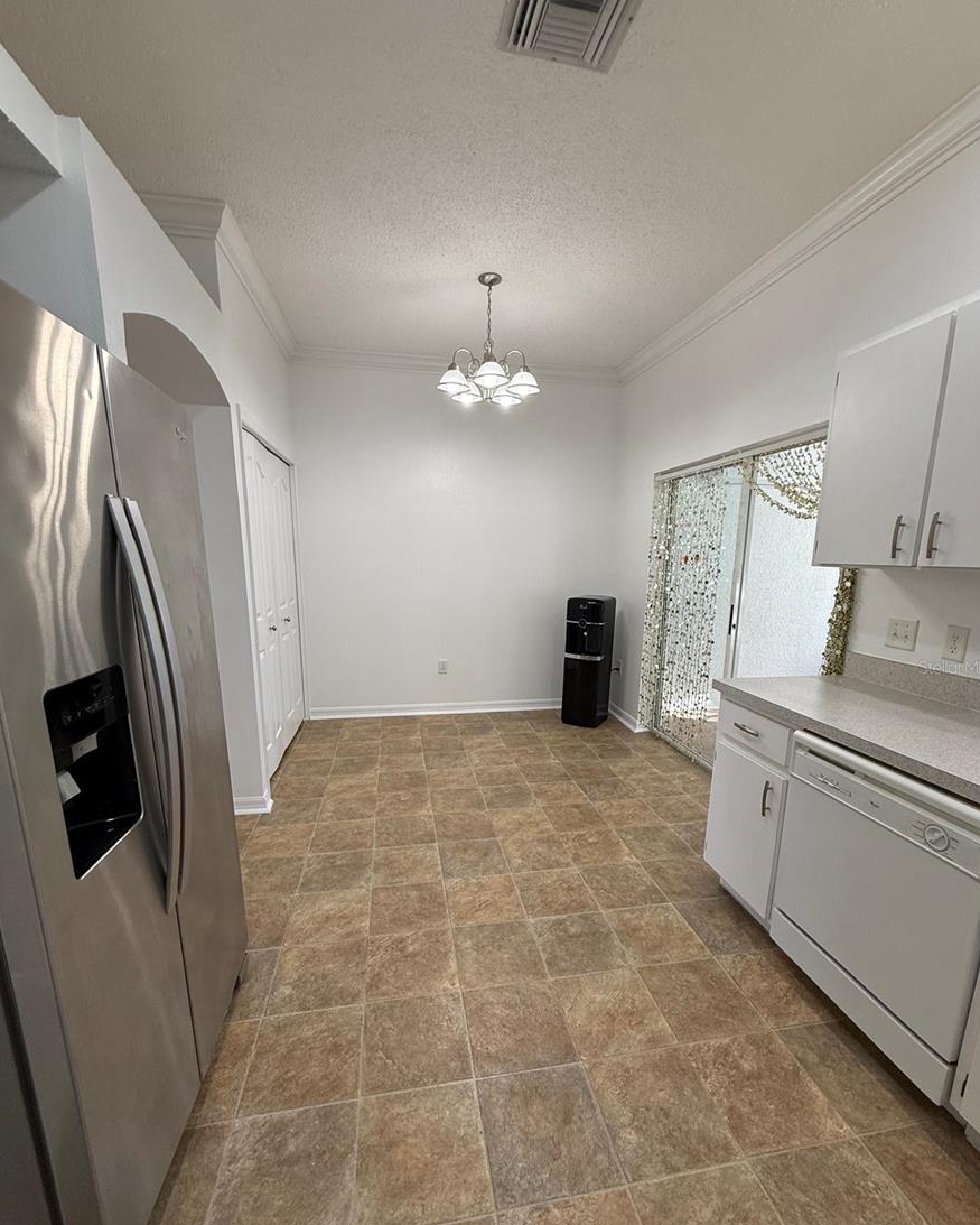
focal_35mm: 15
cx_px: 494
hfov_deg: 84.1
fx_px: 544
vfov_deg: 96.5
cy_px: 667
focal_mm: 2.22
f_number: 2.2
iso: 125
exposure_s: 1/120
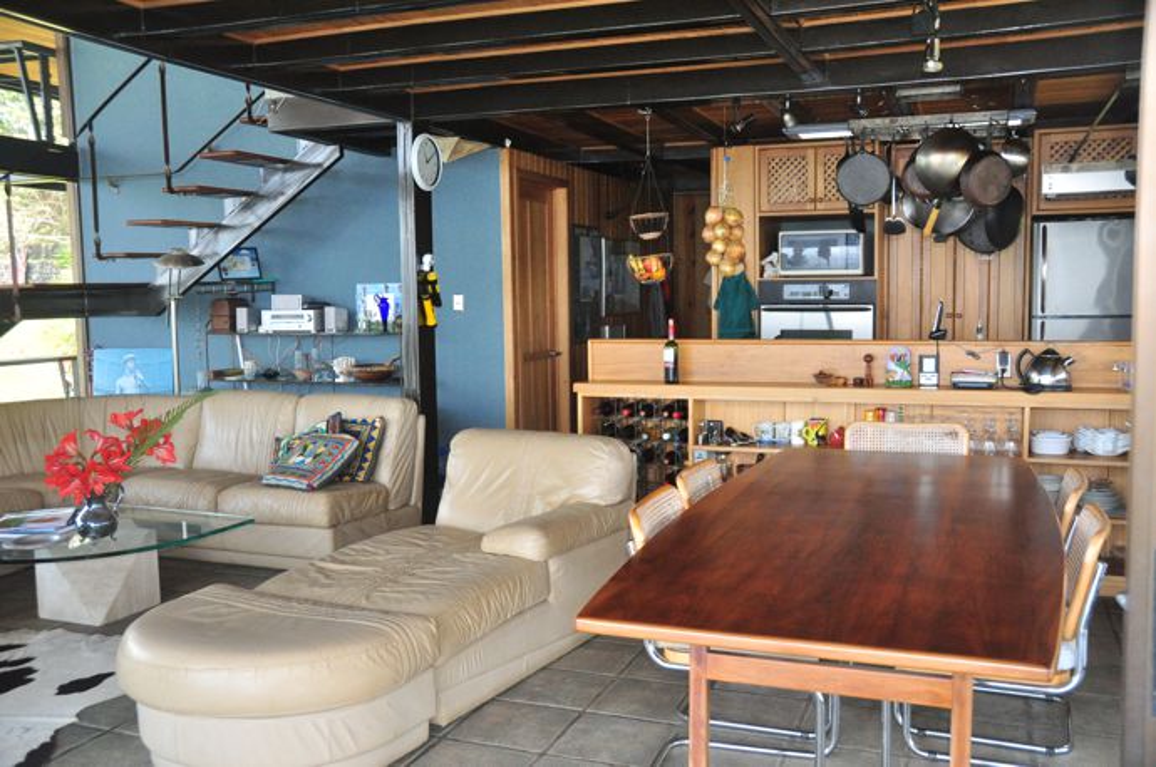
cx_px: 578
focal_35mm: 33
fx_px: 1058
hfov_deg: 57.3
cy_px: 384
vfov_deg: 39.9
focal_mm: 22
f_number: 5
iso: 1600
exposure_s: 1/200
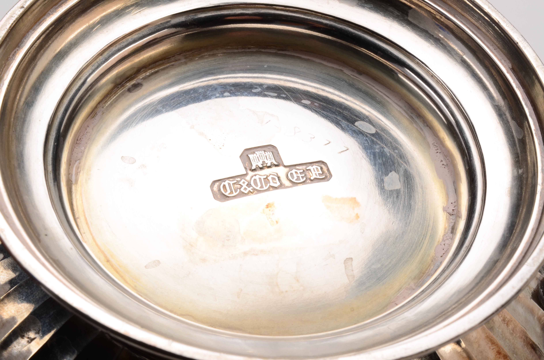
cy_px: 180
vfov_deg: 16.5
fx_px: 1244
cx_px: 272
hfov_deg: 24.7
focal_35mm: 82
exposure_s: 1/160
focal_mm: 55
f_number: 32
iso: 100
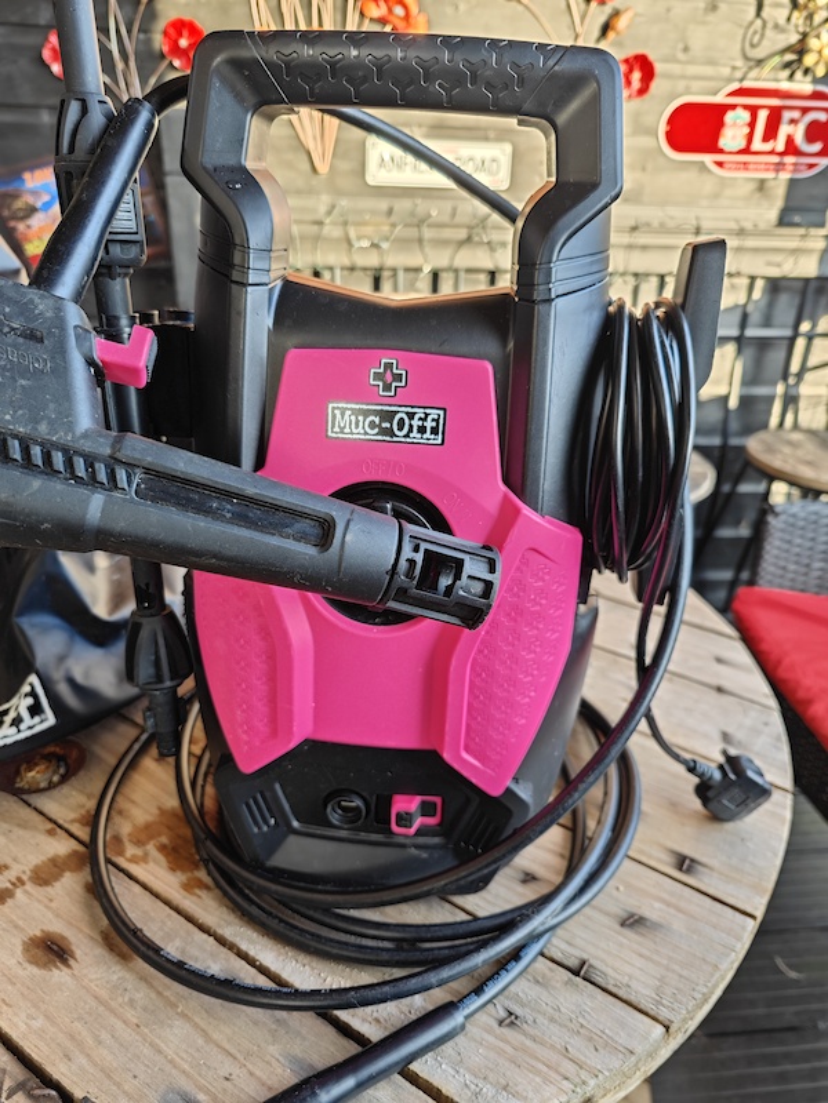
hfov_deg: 58.9
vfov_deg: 73.9
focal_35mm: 23
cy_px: 552
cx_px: 414
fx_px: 734
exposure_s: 1/100
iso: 320
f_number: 1.9
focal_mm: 7.79
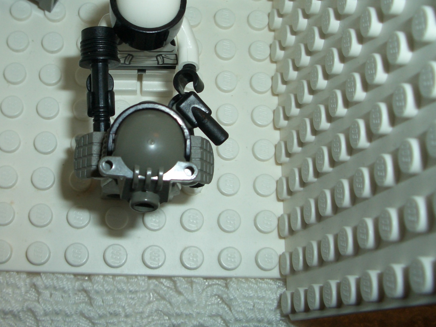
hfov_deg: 34.6
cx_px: 143
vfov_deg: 26.2
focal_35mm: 55
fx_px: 693
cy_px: 84
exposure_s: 1/60
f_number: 4.3
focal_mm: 5.8
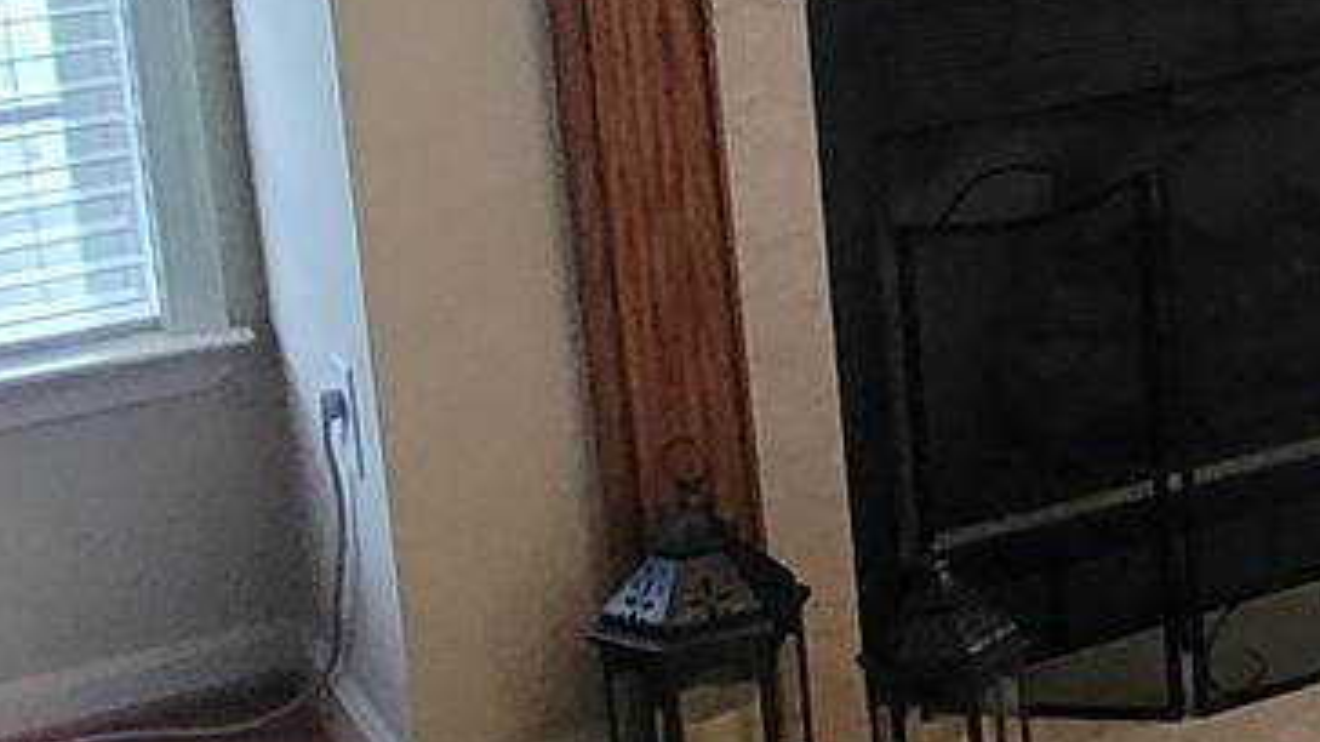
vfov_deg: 14.7
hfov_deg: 19.8
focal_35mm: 80
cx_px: 2349
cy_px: -84
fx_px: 2799
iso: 320
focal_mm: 2.2
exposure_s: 1/60
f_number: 2.2
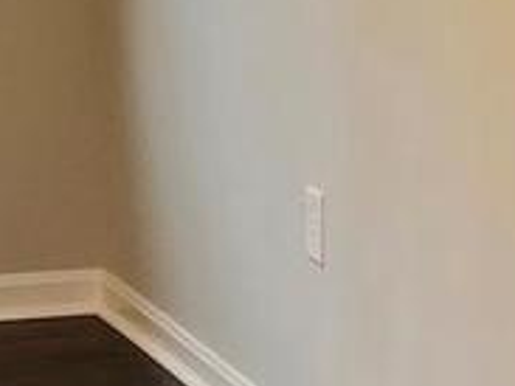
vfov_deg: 7.2
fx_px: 3048
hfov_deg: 9.6
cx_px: 107
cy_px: 59
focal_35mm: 205
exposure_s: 1/120
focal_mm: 4.25
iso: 80
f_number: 1.8
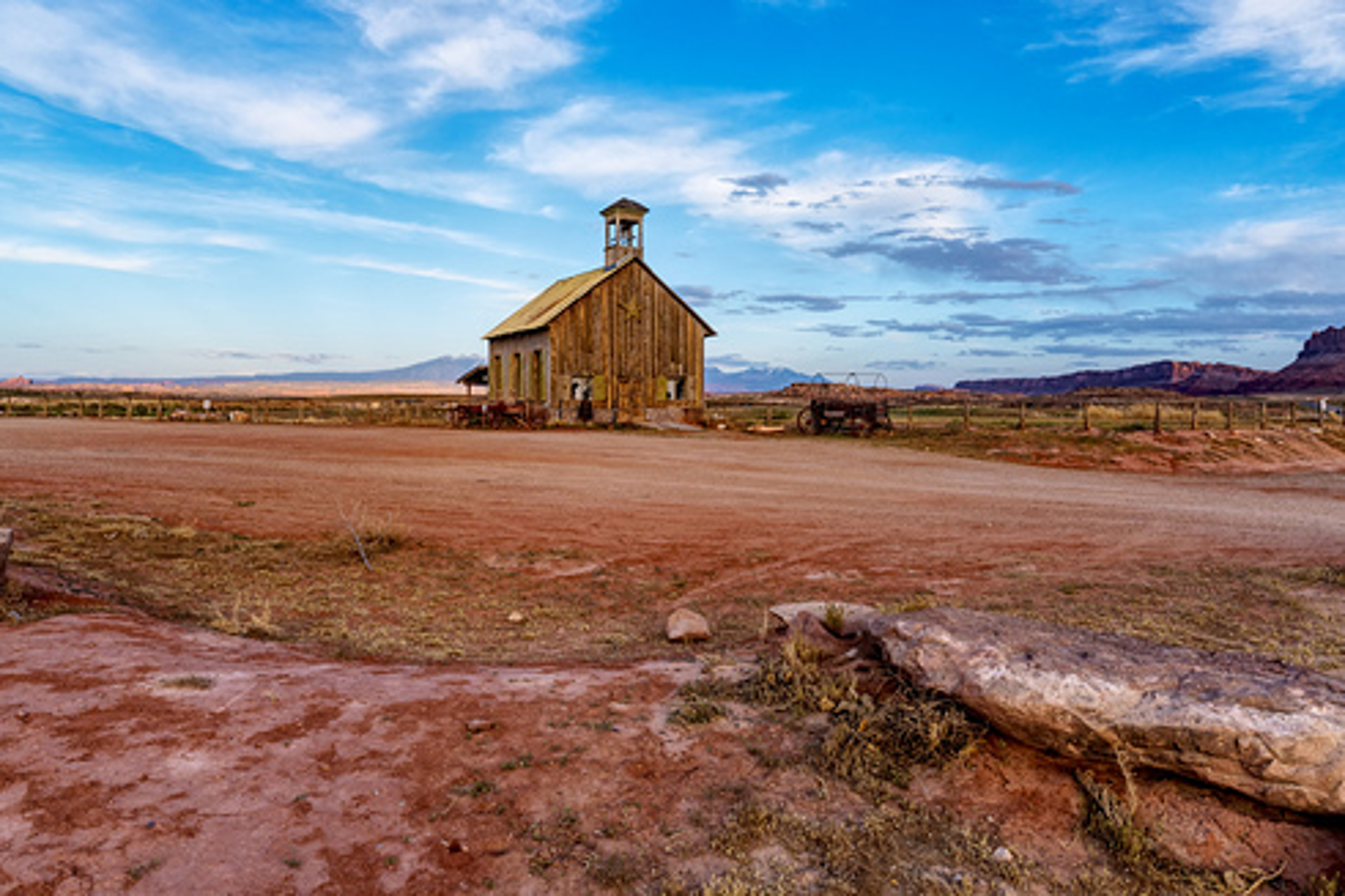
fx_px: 835
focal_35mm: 22
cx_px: 748
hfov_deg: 77.4
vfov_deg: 56.3
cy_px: 397
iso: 200
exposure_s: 1/50
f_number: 16
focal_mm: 18.3
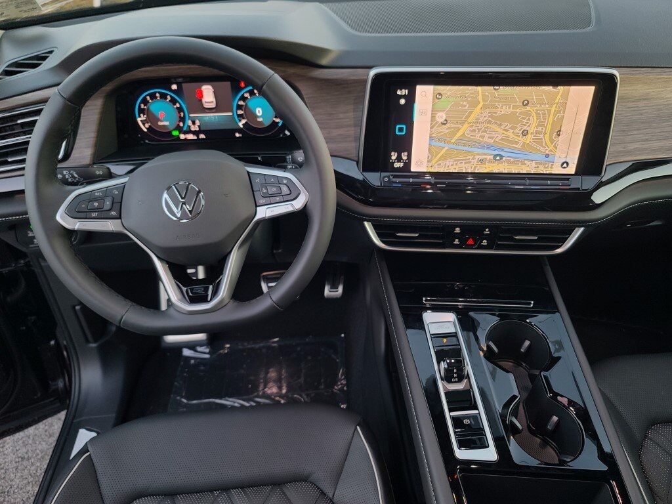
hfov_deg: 69.4
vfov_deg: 54.9
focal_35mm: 25
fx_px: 485
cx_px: 336
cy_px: 252
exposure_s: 1/49
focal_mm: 7
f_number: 1.8
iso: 64
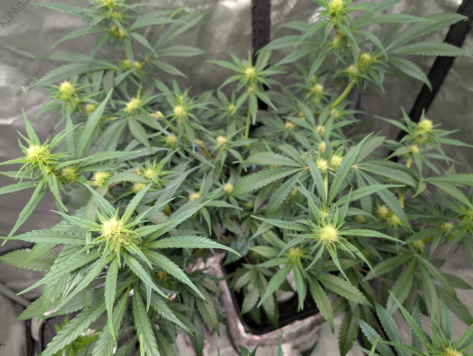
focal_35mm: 24
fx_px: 328
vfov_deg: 56.9
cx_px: 236
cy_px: 178
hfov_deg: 71.5
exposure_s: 1/293
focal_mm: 6.9
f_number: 1.68
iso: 19
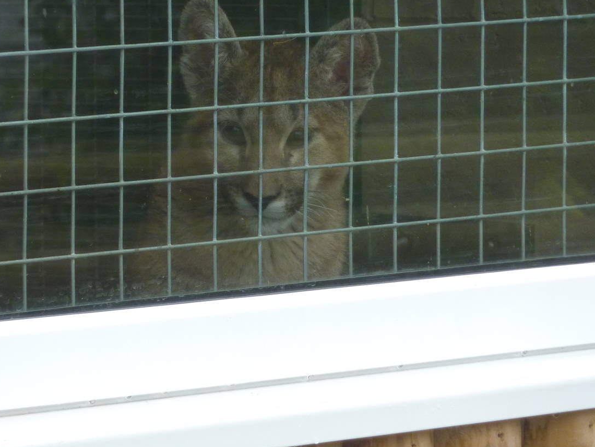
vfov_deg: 3.6
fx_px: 7014
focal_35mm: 408
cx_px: 219
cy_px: 173
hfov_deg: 4.9
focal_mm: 45.7
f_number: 4.8
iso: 200
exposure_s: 1/125
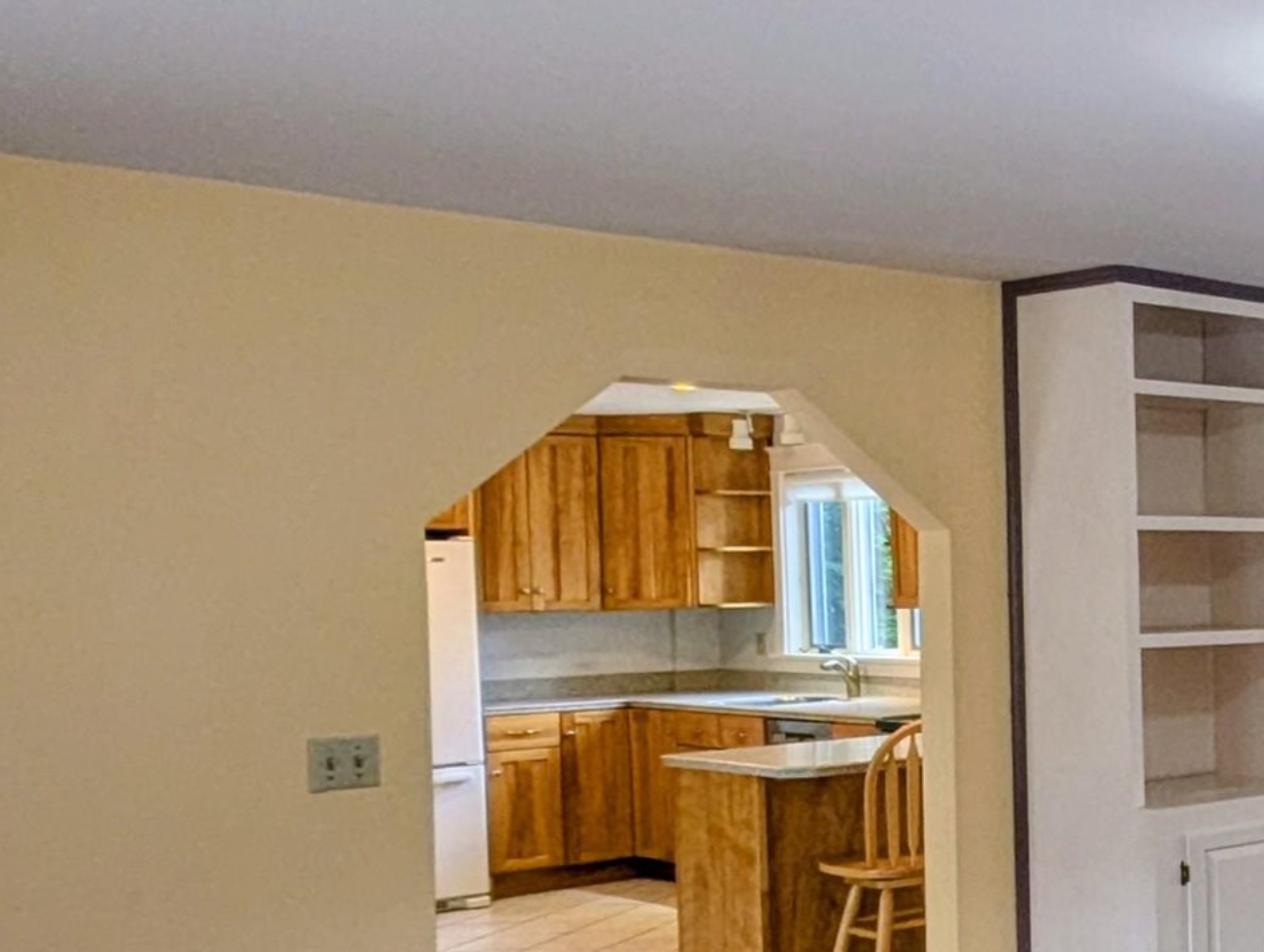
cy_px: 566
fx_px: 1536
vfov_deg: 34.3
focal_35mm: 42
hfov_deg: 26.8
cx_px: 2006
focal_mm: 1.95
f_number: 2.2
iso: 74
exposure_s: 1/120
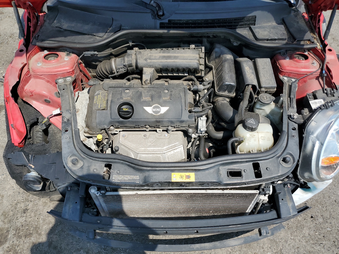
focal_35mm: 26
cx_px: 170
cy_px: 127
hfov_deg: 67.3
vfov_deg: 53.1
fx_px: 255
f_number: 1.5
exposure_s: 1/3333
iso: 50
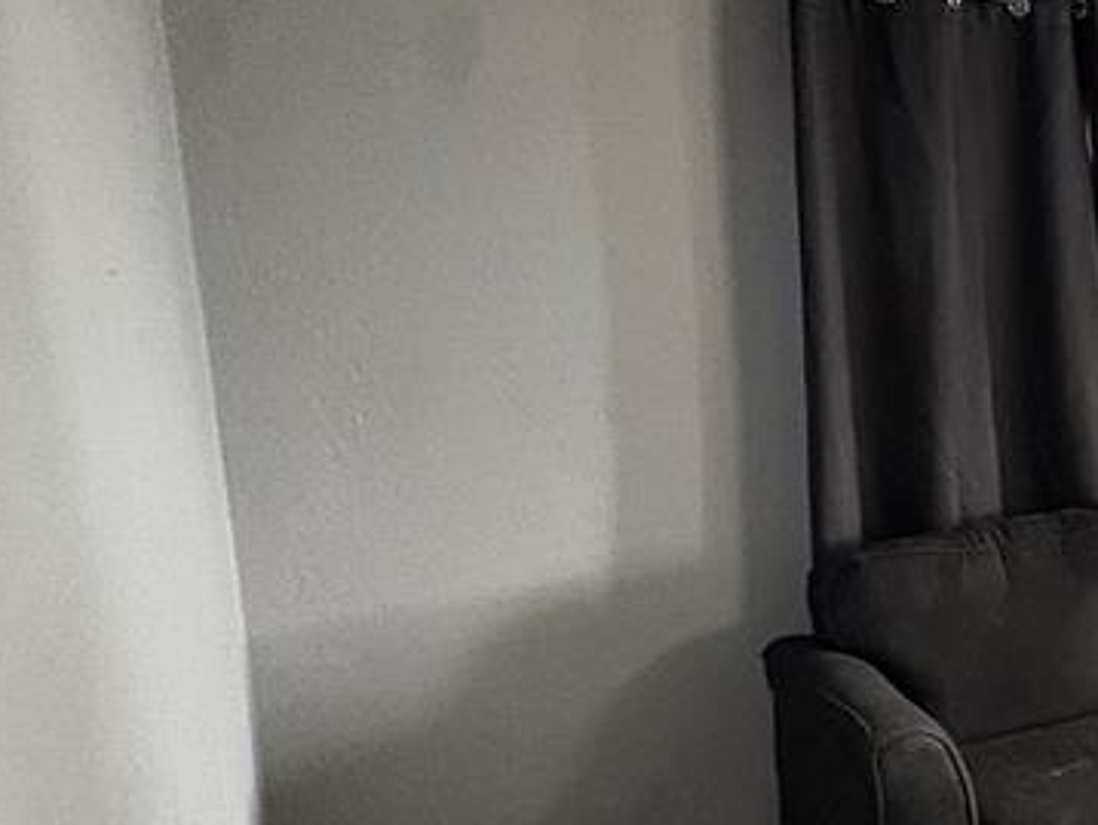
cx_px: 1454
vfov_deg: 36.0
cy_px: 383
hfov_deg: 33.2
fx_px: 1270
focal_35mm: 40
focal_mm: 2.22
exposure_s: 1/60
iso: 640
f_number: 2.2
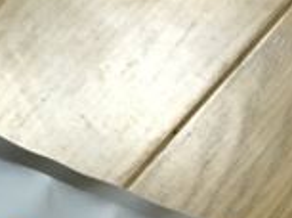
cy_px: 88
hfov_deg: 14.9
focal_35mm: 114
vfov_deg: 12.9
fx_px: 959
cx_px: -244
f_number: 2.2
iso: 200
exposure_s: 1/30
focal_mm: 4.15
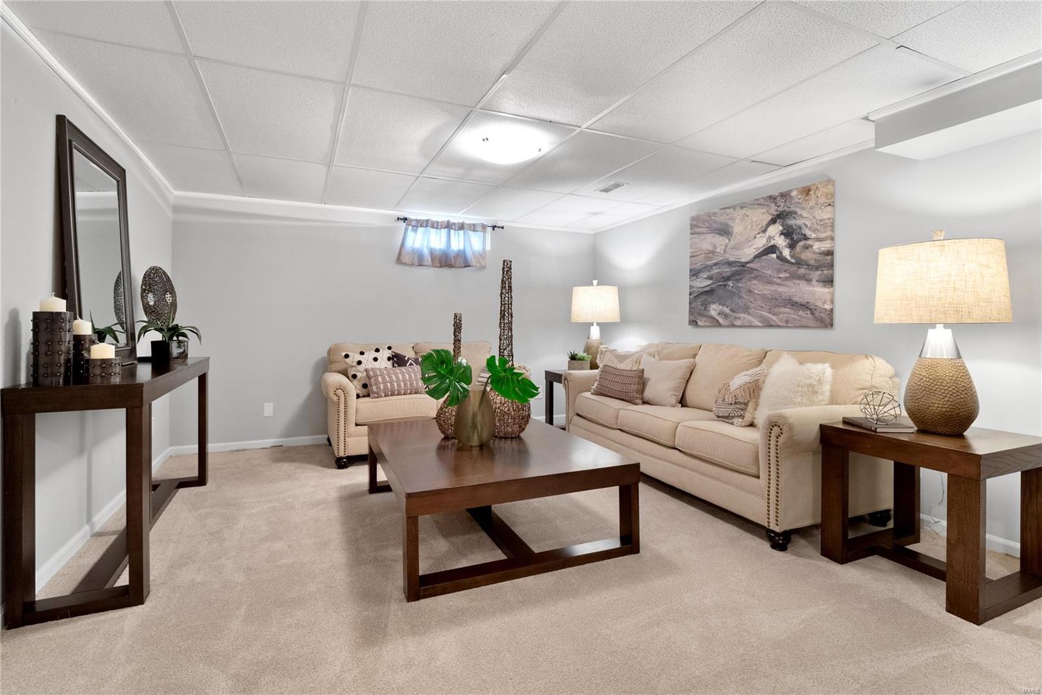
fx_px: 463
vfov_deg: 73.7
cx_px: 521
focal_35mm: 16
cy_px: 348
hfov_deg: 96.7
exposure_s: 1/2
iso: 400
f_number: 6.3
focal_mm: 8
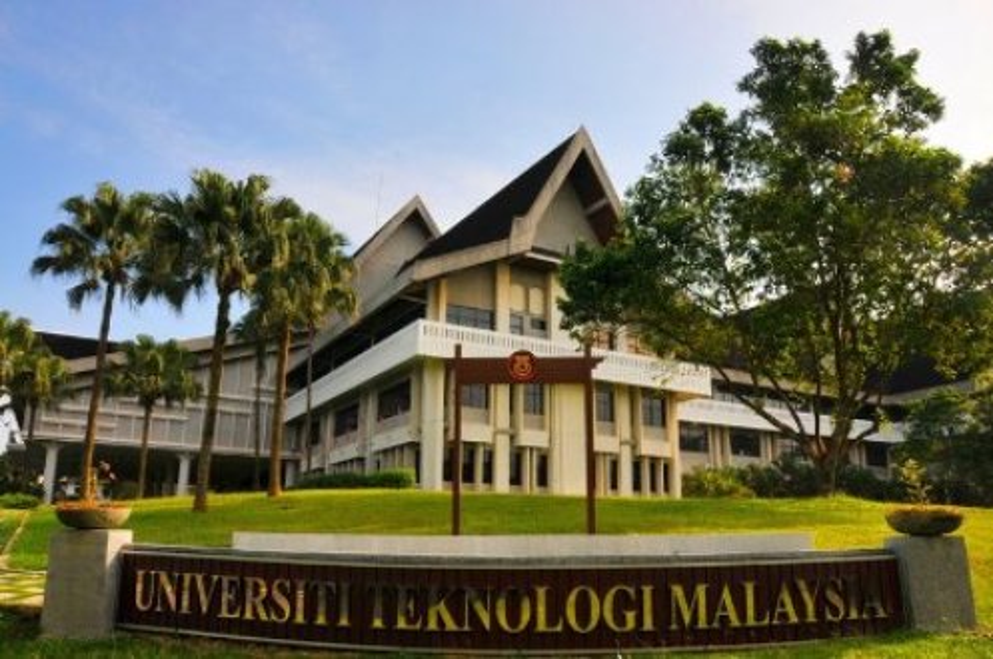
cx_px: 496
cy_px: 330
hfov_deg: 67.4
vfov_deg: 47.8
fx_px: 744
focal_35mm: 27
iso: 200
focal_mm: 18
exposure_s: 1/125
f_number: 16
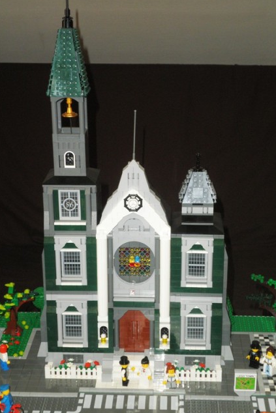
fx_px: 724
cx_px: 138
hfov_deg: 21.6
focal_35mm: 63
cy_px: 206
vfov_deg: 31.9
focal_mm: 10.7
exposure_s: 1/80
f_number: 3.9
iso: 160
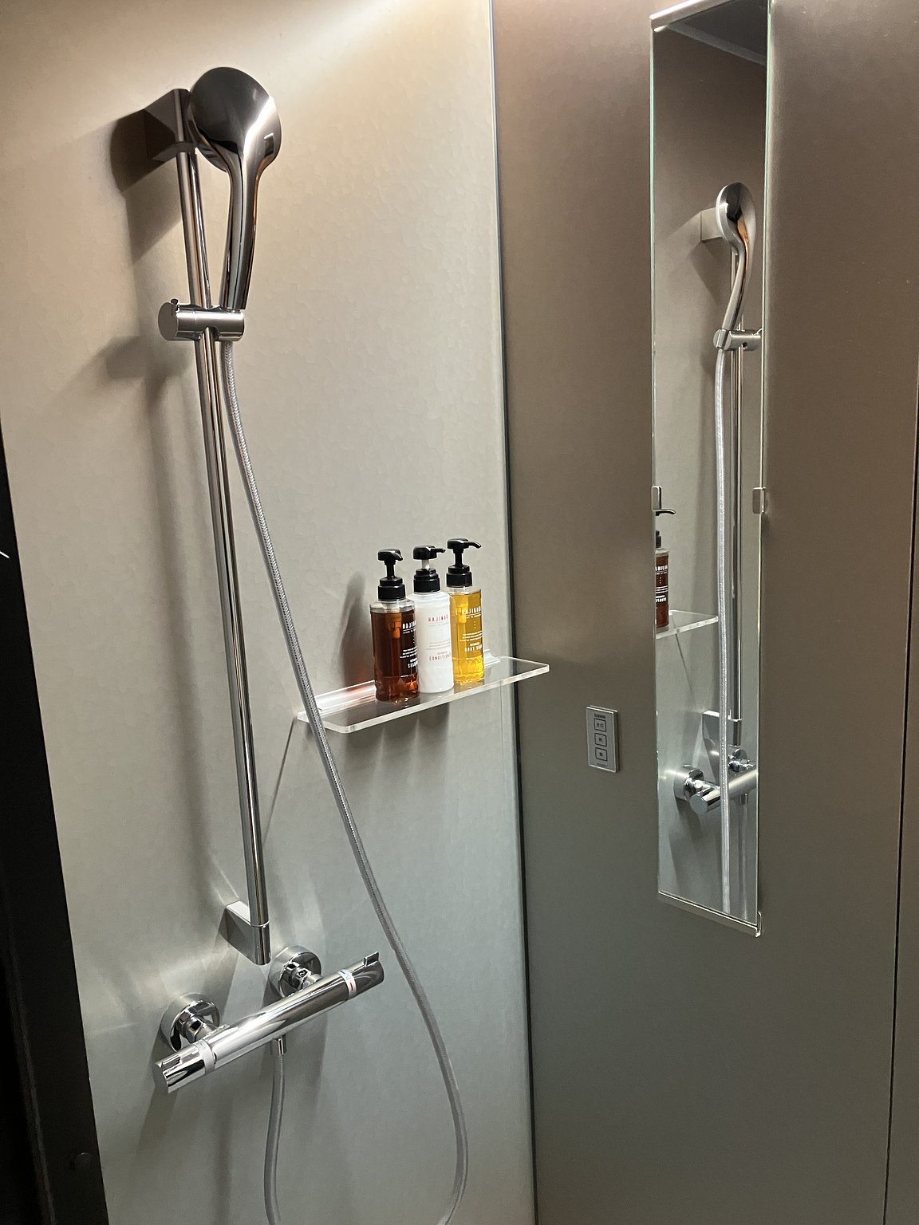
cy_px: 612
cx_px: 460
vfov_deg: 63.4
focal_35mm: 28
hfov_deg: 49.7
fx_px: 991
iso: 320
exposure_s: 1/60
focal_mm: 3.99
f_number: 1.8
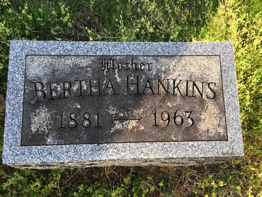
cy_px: 98
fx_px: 219
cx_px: 131
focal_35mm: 29
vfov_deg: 48.2
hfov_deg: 61.7
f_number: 2.2
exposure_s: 1/272
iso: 25
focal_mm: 4.15
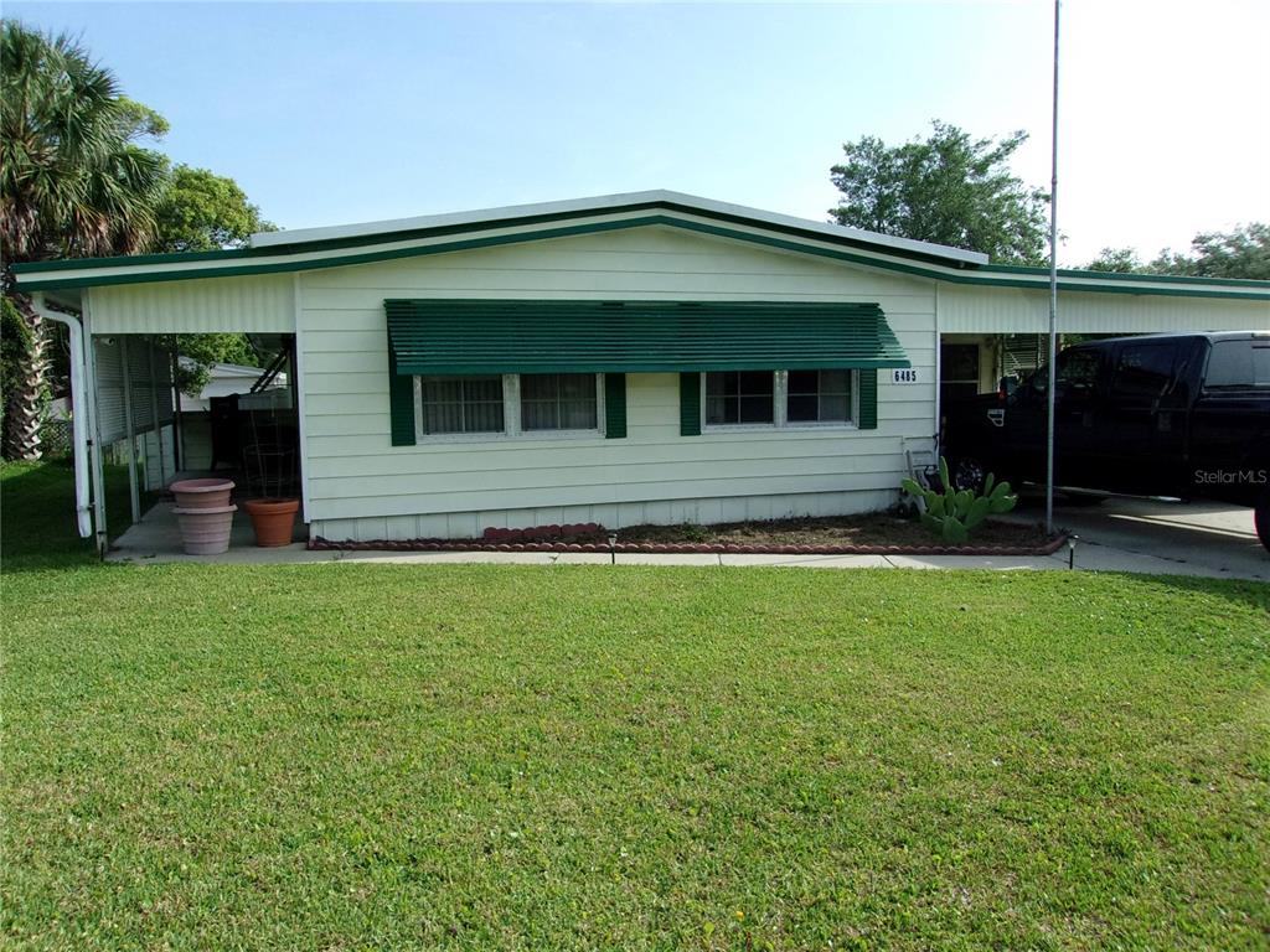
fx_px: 991
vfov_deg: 51.4
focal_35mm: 27
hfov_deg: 65.3
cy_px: 476
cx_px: 635
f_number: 10.4
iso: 200
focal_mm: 4.9
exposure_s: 1/200
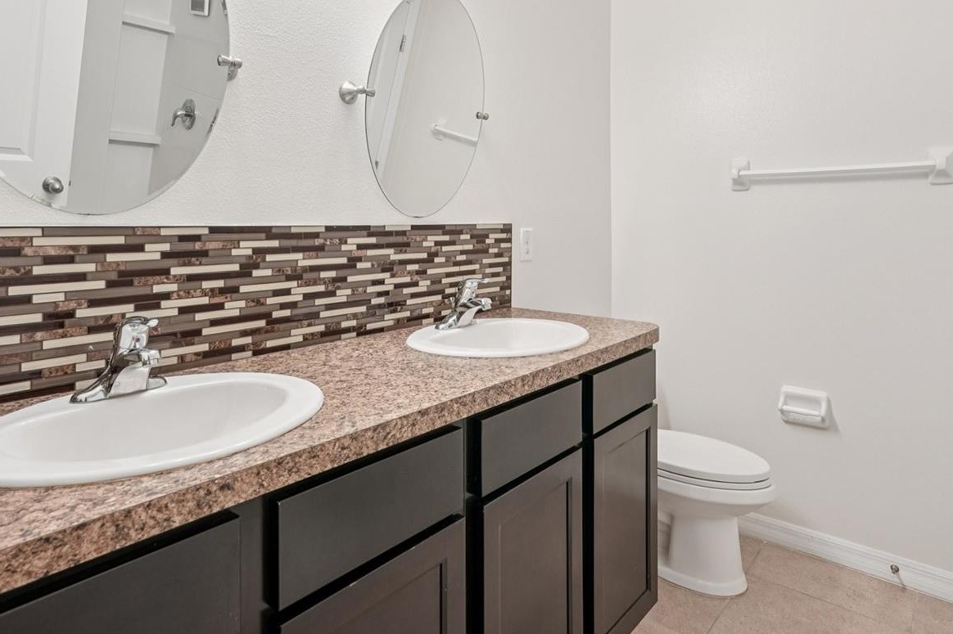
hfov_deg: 78.6
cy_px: 208
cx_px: 454
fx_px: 582
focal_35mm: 22
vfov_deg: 55.9
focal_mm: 16
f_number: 8
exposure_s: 1/15
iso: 400
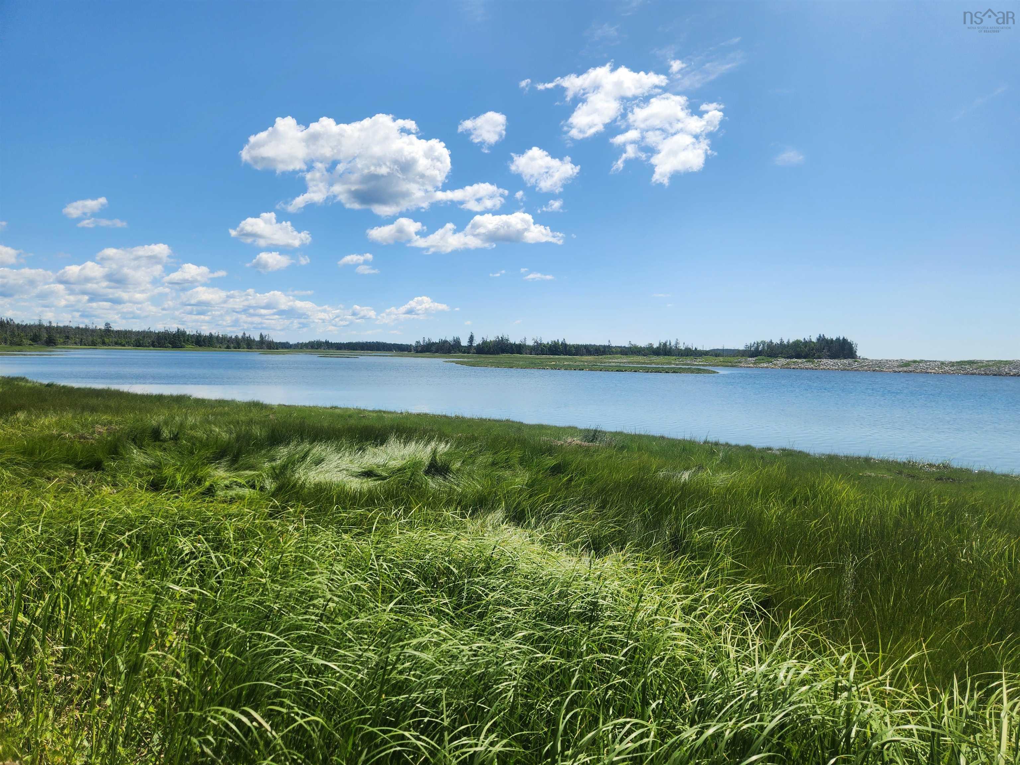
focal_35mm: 23
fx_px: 678
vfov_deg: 58.9
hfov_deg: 73.9
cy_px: 382
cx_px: 510
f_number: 1.8
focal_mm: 5.4
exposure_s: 1/2635
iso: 20
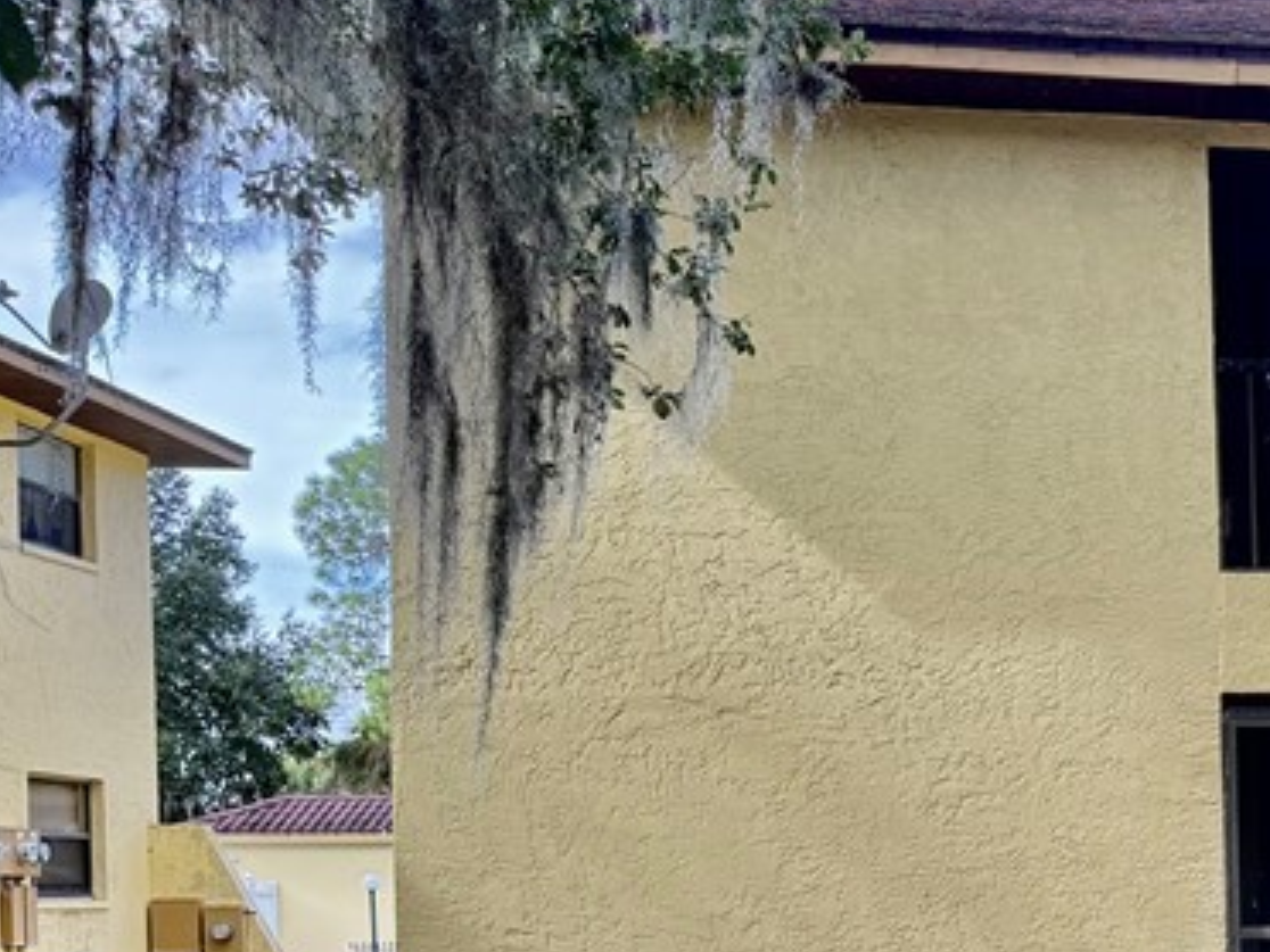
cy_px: 935
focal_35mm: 66
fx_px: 2421
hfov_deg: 25.5
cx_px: 1622
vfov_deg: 21.5
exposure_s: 1/374
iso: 100
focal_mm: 6.76
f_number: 1.78
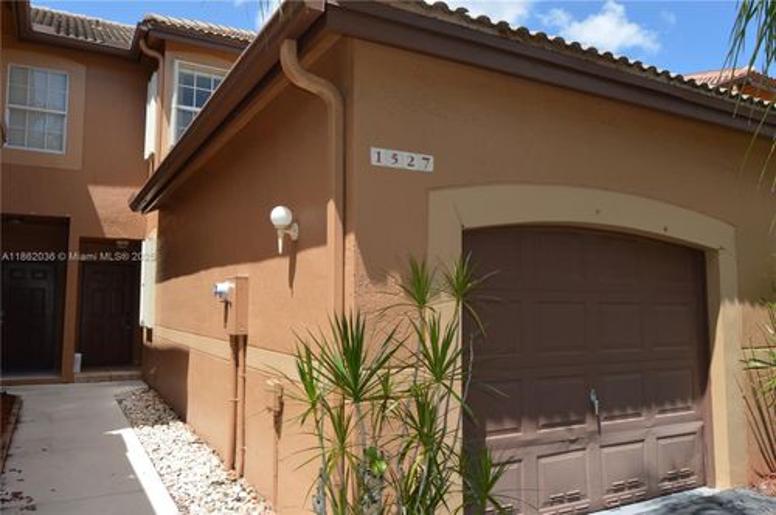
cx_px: 388
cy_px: 258
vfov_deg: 47.8
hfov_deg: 67.4
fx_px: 581
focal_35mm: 27
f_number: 9
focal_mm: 18
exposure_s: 1/200
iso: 100
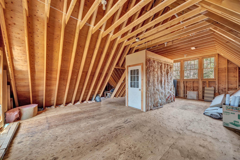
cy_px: 80
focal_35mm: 14
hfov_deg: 104.2
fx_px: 93
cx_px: 120
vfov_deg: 81.2
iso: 200
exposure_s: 1/3.33
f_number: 8
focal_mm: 14
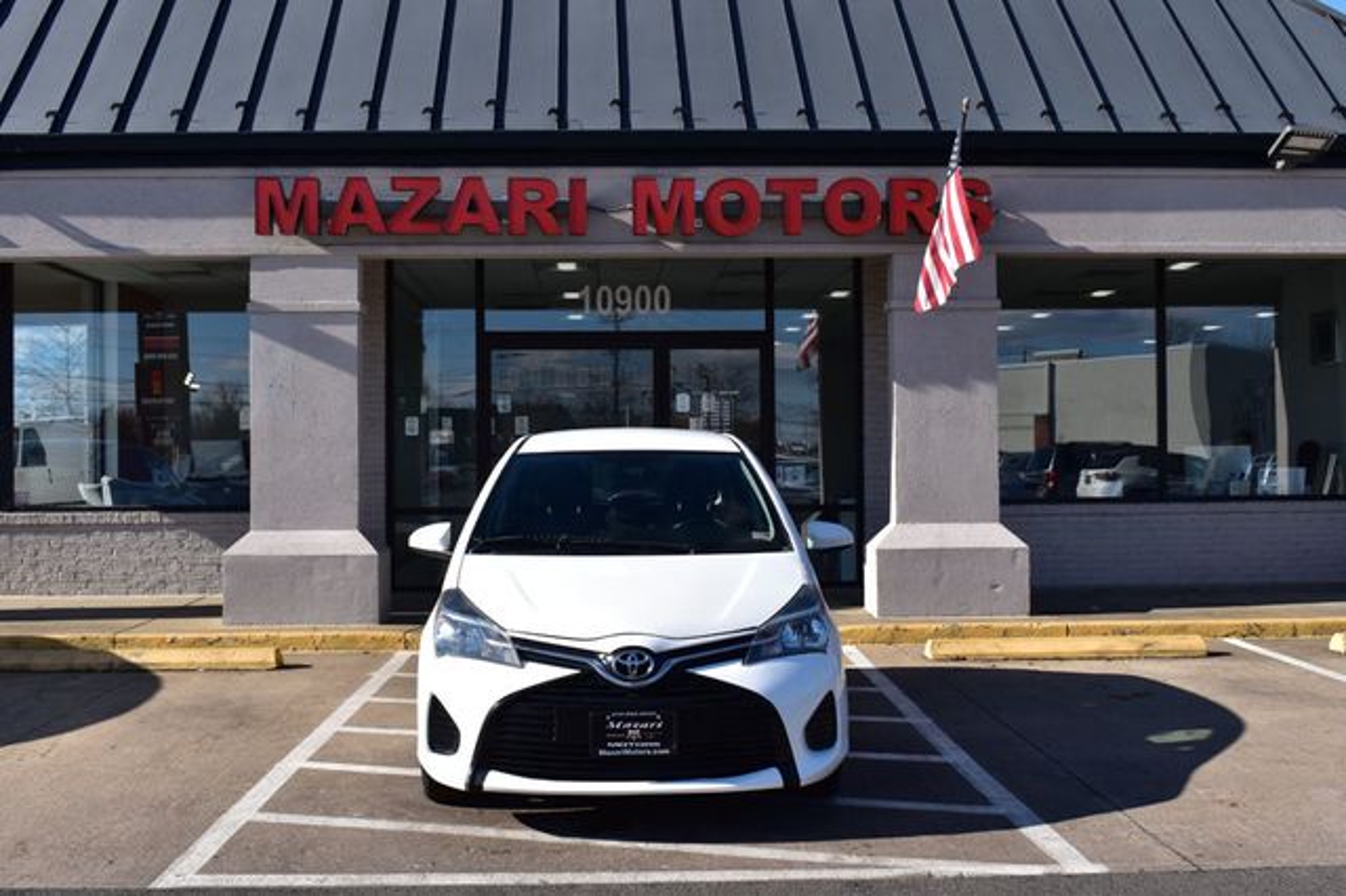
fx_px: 1513
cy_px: 448
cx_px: 673
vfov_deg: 33.0
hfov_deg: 47.9
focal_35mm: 40
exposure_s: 1/500
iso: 320
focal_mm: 27
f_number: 11
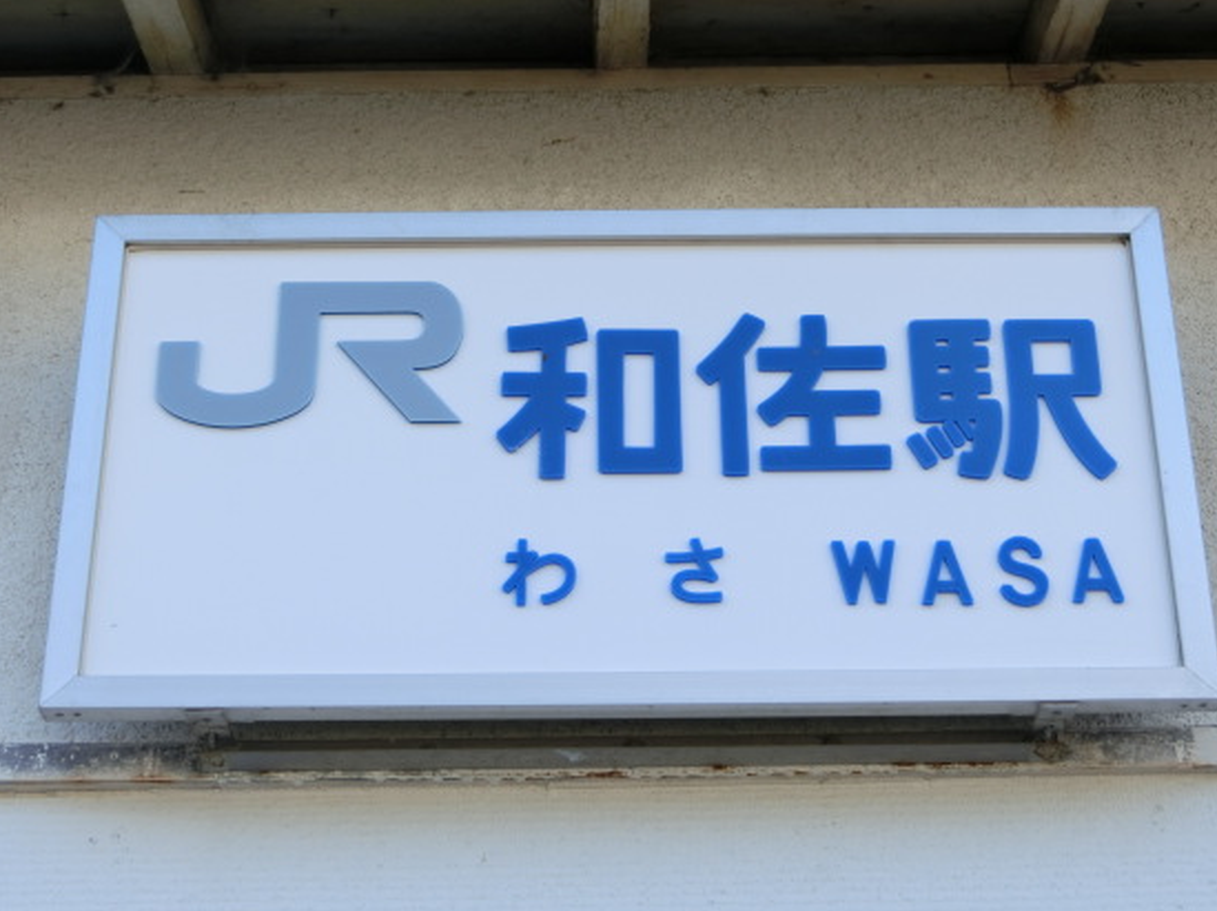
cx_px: 614
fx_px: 2459
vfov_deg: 21.0
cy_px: 457
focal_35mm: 70
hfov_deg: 27.8
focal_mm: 10.7
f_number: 5
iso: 80
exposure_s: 1/160
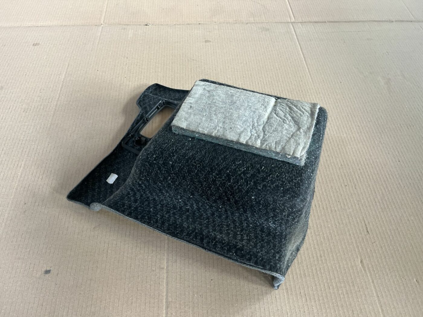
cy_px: 158
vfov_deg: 53.1
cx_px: 212
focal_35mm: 26
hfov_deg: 67.3
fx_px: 318
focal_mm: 5.7
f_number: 1.5
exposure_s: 1/110
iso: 125
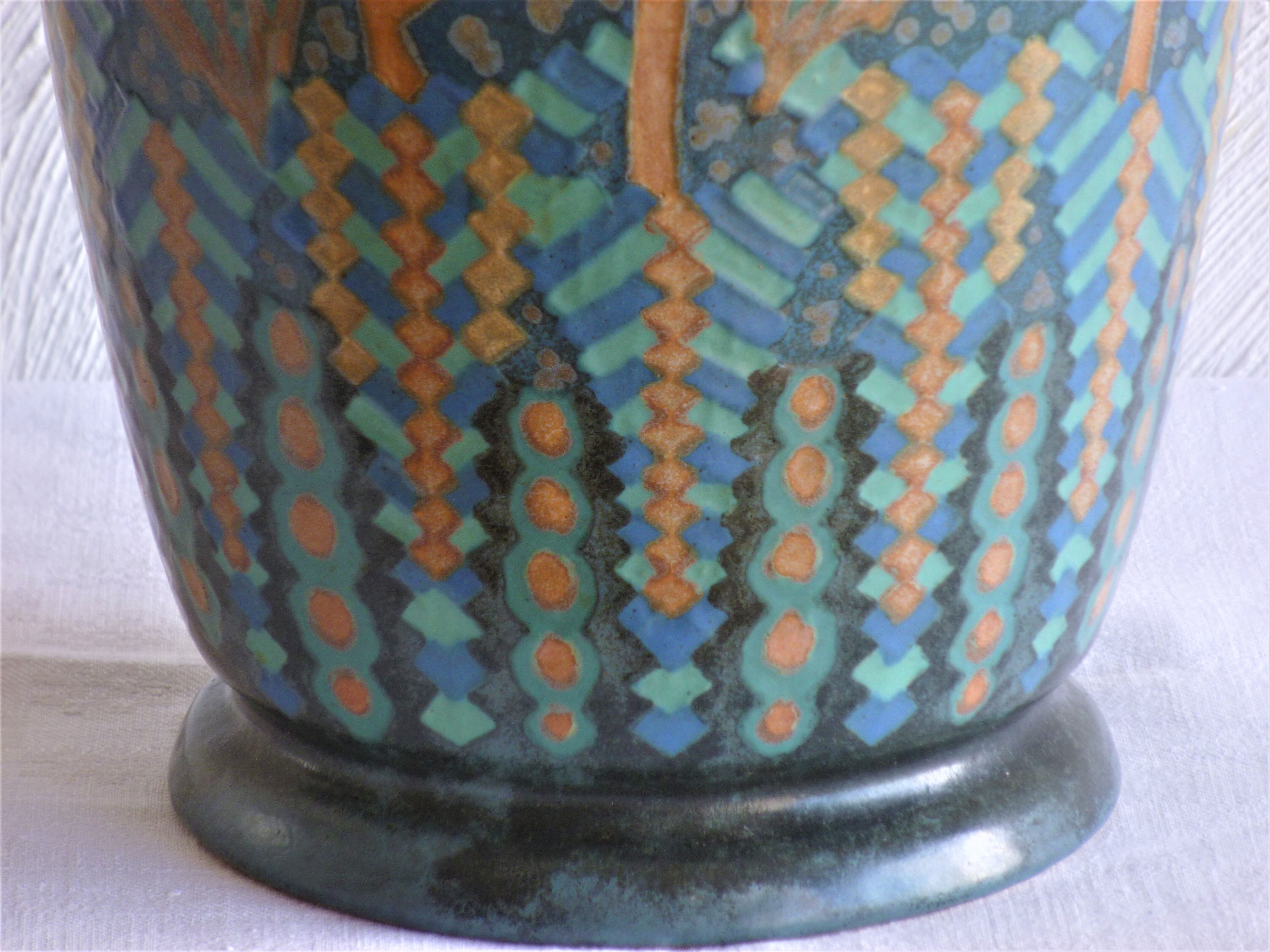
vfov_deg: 5.9
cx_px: 635
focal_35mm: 250
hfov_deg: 7.9
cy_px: 476
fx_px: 9172
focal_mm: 45
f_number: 5.9
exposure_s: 1/10
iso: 100
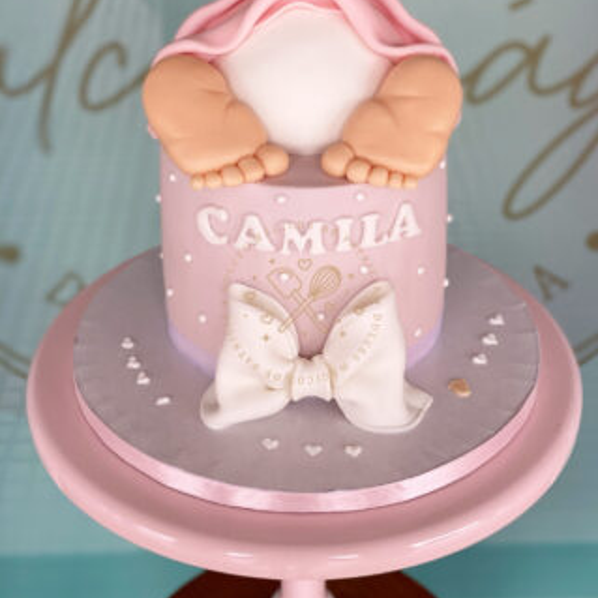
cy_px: 243
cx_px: 301
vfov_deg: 27.7
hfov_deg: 27.7
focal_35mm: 62
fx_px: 1212
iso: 20
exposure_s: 1/127
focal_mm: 6
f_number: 2
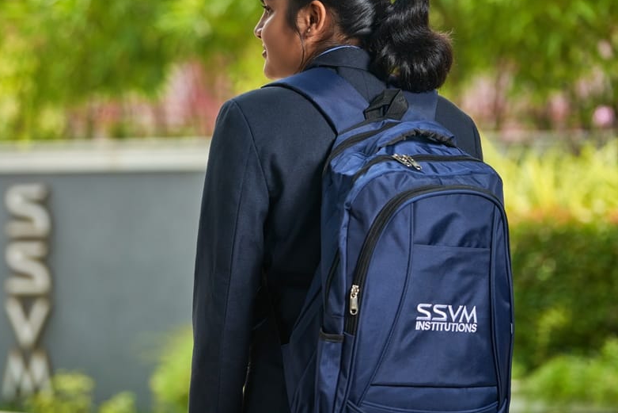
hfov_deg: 11.3
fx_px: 3108
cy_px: 170
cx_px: 230
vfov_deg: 7.6
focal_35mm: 181
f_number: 4
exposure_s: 1/1600
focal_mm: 138
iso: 400
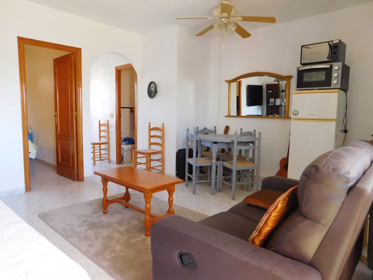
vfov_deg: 58.9
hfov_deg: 73.9
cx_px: 186
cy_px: 140
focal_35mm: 23
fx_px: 248
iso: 125
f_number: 3
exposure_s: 1/40
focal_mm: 4
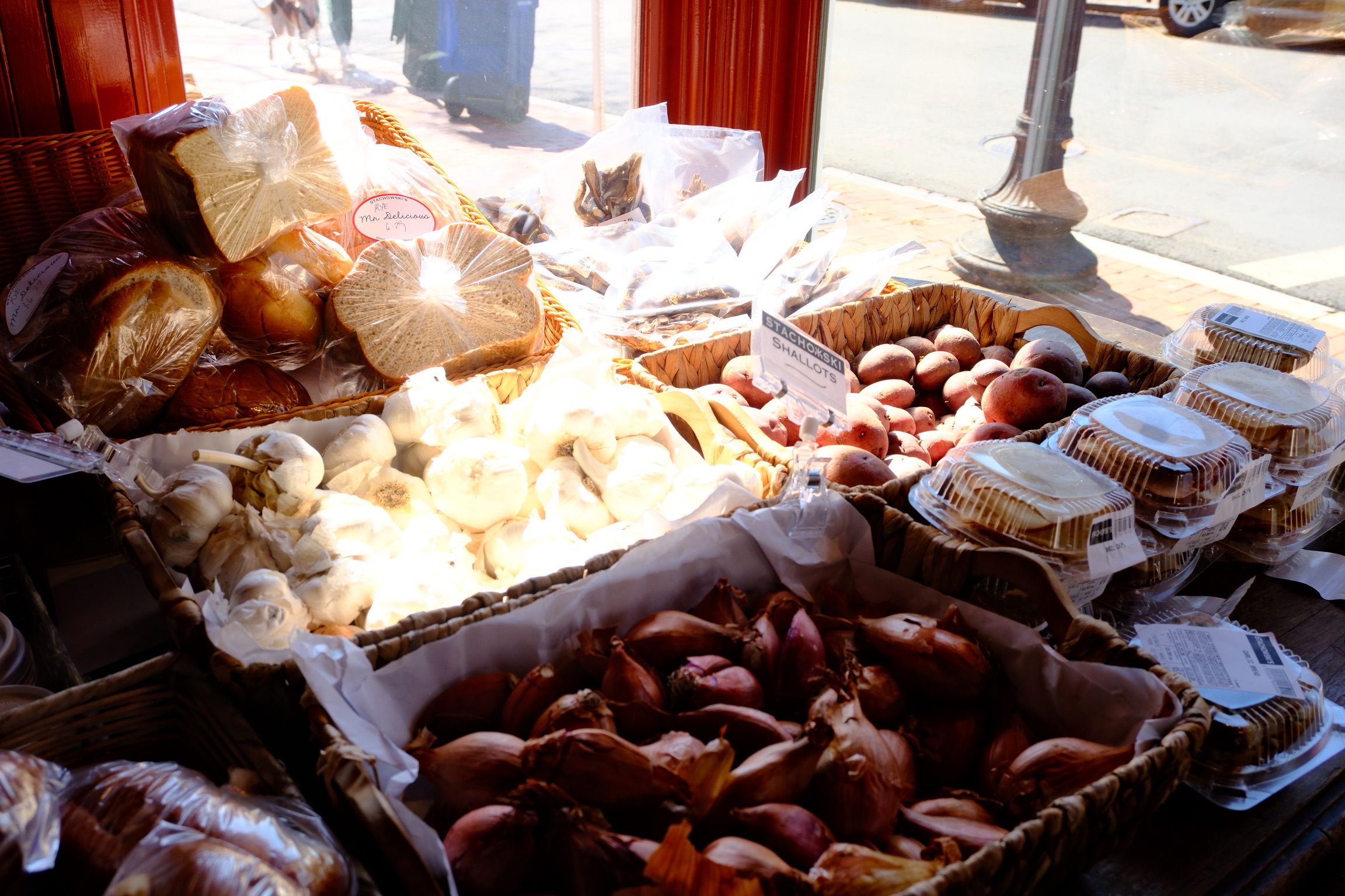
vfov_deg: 42.3
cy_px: 448
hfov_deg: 60.3
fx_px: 1158
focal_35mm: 31
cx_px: 672
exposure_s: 1/120
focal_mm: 20.9
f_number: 5.6
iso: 250
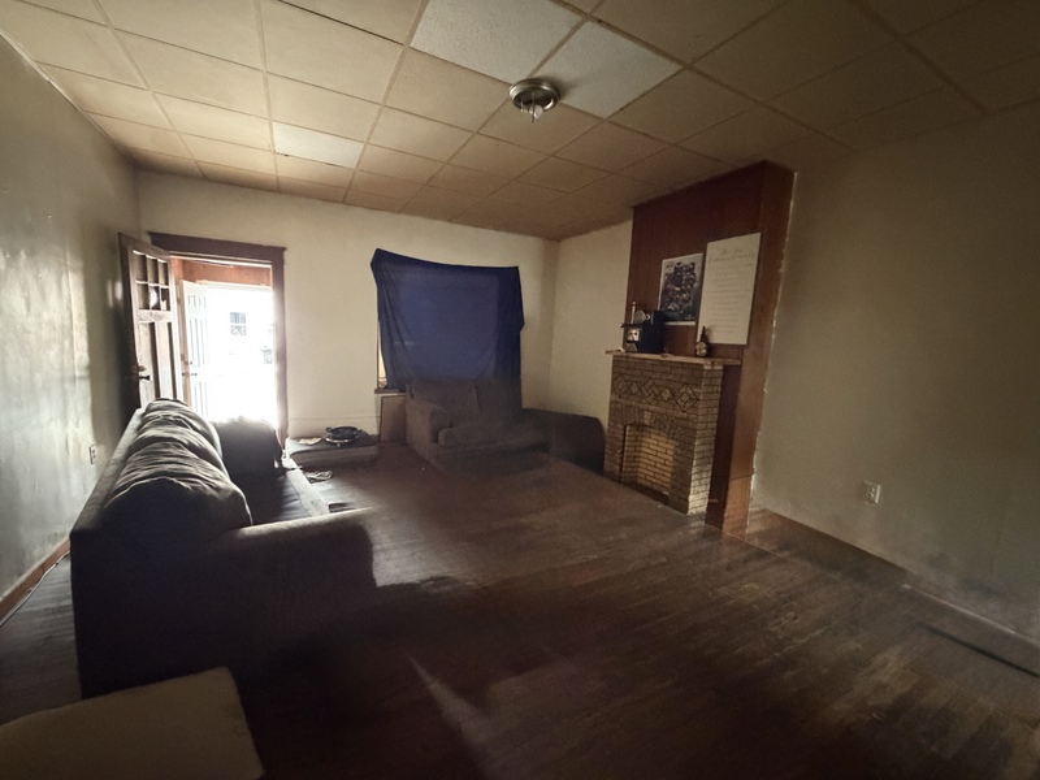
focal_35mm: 14
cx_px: 520
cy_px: 390
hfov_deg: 102.1
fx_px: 421
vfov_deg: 85.7
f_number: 2.2
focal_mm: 2.22
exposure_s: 1/35
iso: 1600
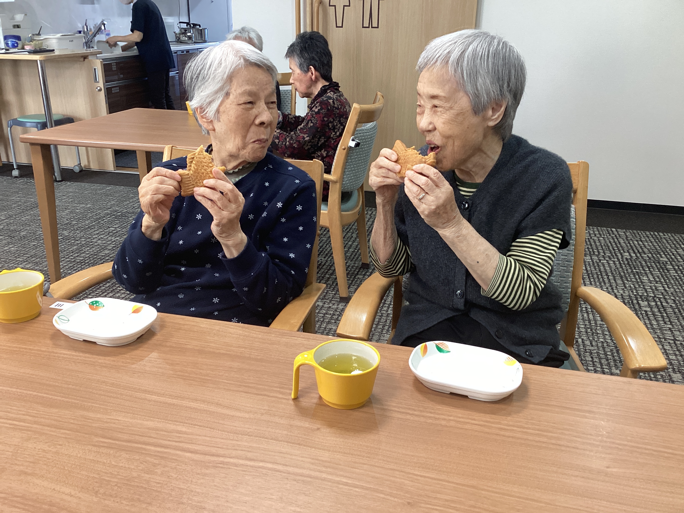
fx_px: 613
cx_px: 342
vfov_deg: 45.4
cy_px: 256
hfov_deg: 58.4
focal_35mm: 31
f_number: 2.4
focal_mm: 3.3
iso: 160
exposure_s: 1/60
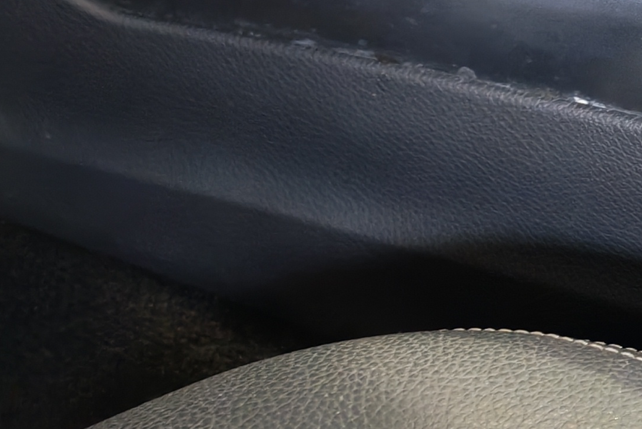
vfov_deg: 11.3
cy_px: 193
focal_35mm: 121
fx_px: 2158
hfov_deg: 15.6
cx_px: 948
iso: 1250
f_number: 1.9
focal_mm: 6.12
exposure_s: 1/50
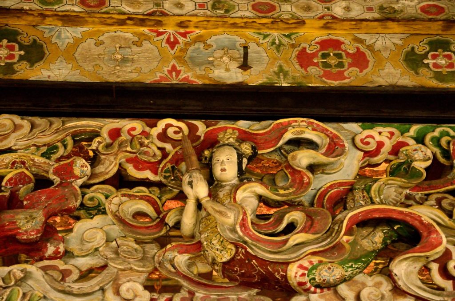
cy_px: 150
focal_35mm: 93
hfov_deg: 22.0
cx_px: 228
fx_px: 1173
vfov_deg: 14.6
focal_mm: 62
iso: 3200
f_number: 5.3
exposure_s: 1/30
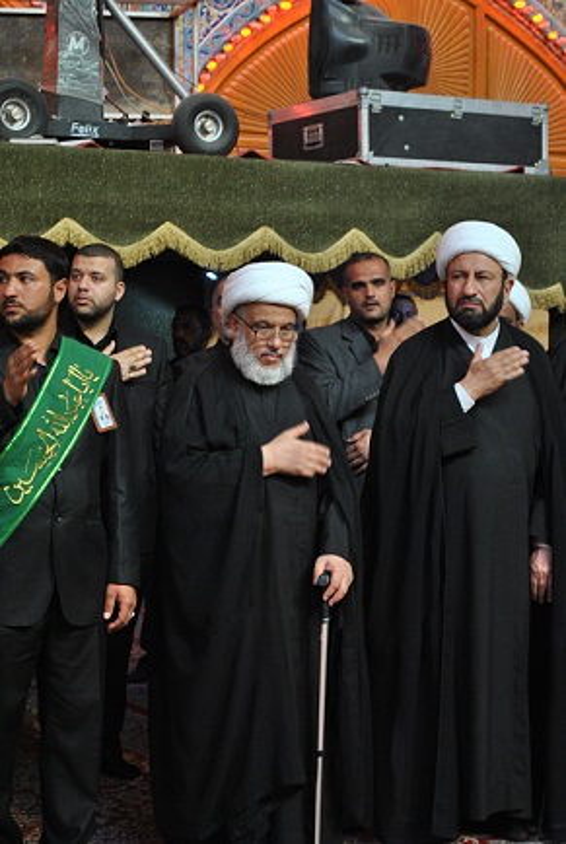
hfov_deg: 16.6
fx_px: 1938
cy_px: 422
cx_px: 283
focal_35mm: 82
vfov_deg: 24.6
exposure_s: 1/20
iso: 400
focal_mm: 55
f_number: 5.6
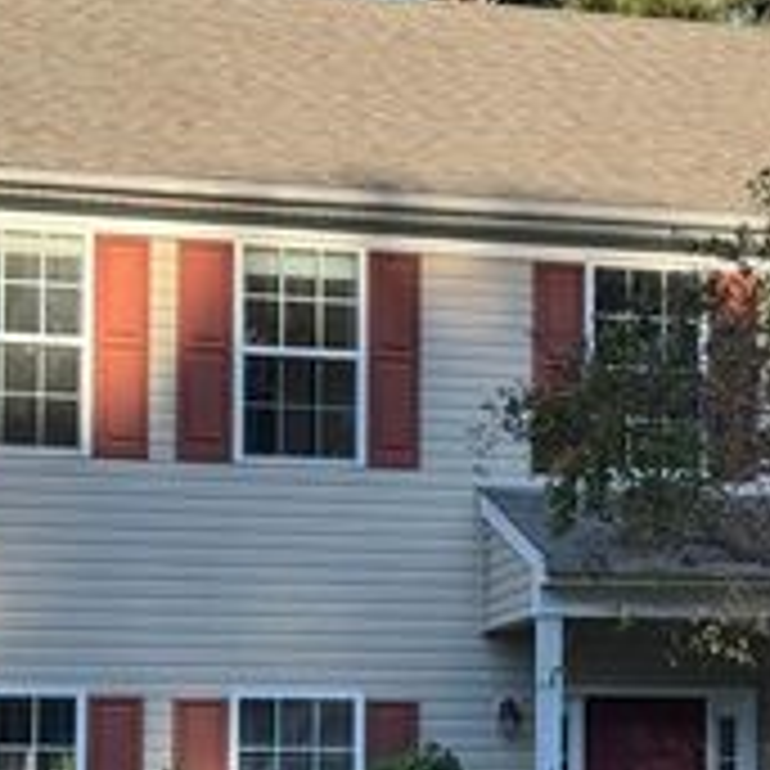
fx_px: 3121
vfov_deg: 14.0
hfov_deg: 13.8
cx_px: 842
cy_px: 610
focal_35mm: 124
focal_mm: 6.76
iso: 64
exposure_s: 1/1172
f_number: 1.78
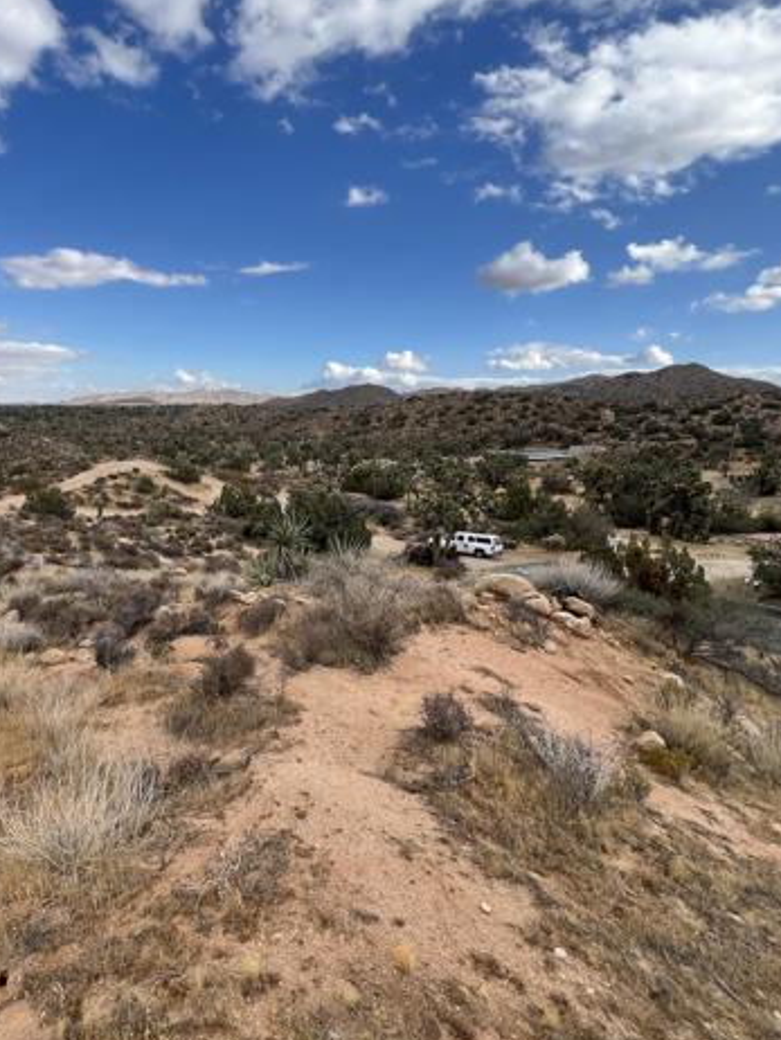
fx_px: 541
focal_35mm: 18
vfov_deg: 87.7
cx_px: 205
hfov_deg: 67.5
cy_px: 513
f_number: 1.8
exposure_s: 1/1085
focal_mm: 1.57
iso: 32
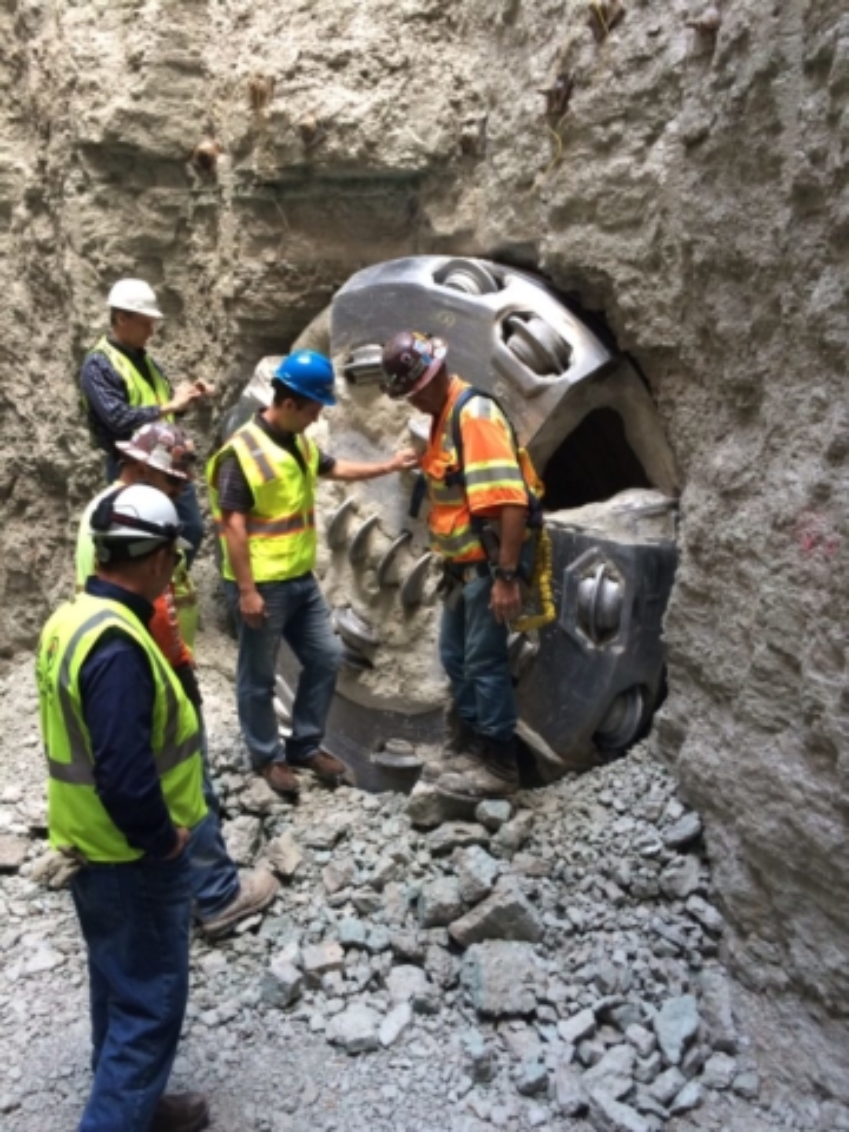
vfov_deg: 61.7
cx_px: 424
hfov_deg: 48.2
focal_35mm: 29
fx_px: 948
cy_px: 566
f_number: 2.2
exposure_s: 1/30
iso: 125
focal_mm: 4.15
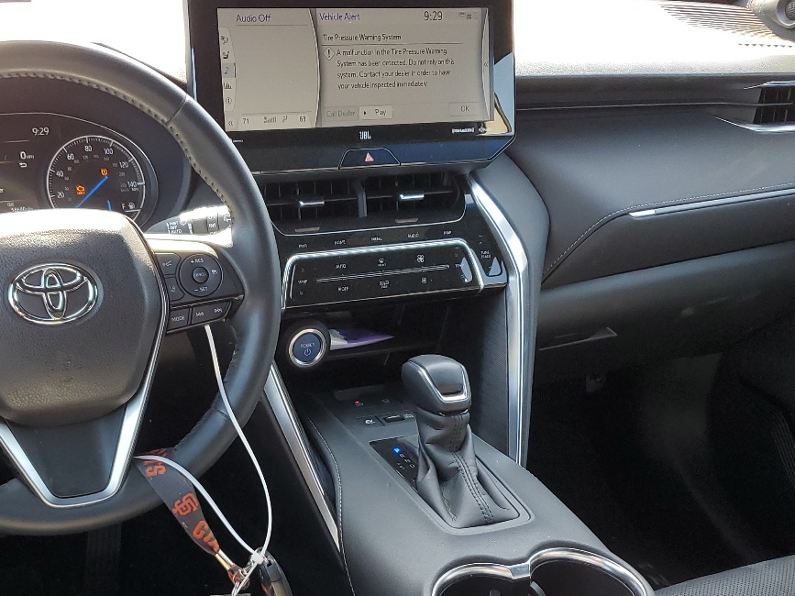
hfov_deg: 39.2
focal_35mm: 48
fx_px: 1102
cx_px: 272
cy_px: 504
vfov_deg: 29.3
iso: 56
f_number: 1.5
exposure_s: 1/120
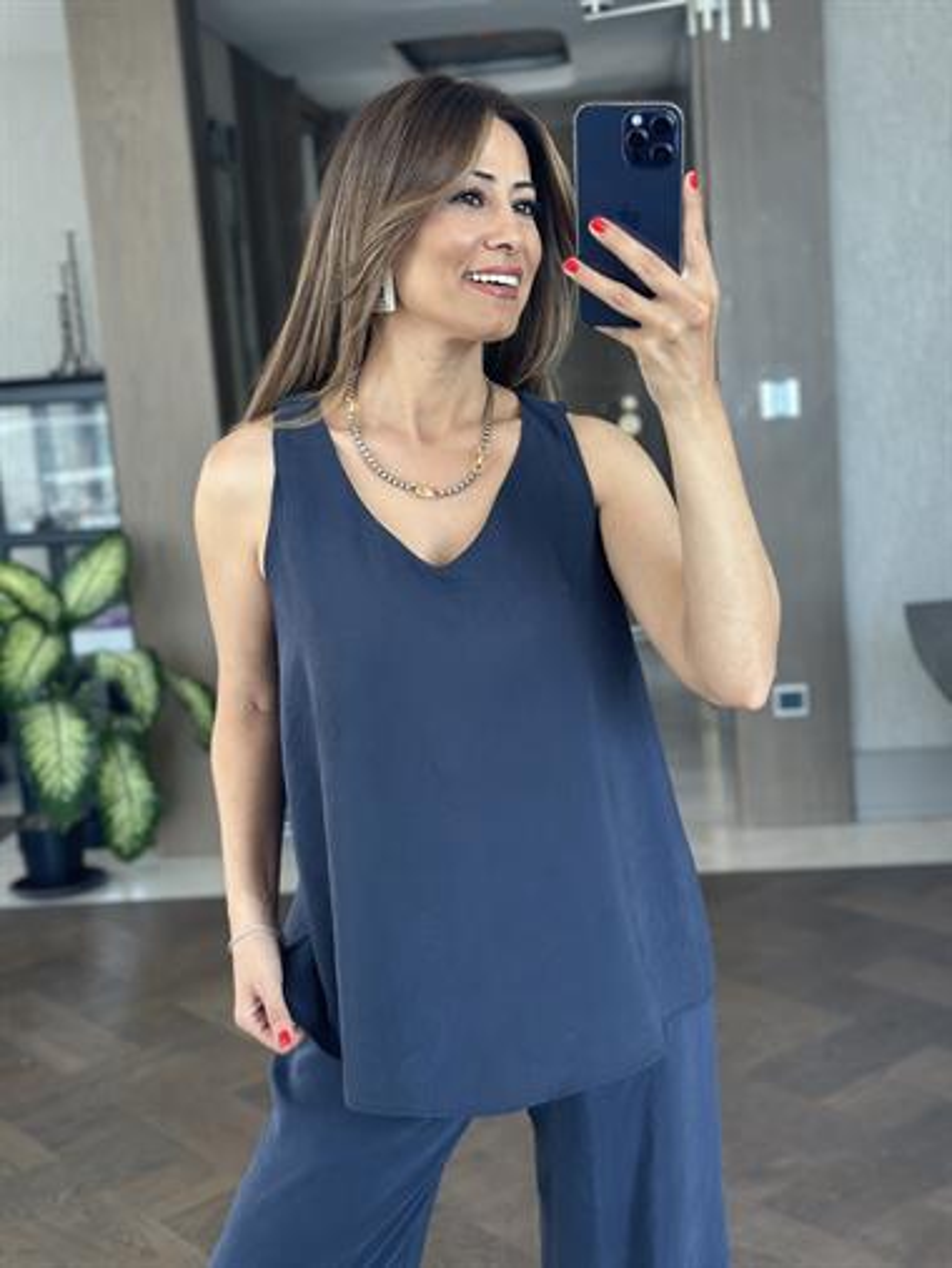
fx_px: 1759
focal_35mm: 48
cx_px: 476
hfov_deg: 30.3
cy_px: 634
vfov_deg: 39.6
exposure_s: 1/117
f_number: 1.78
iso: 125
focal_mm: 6.86
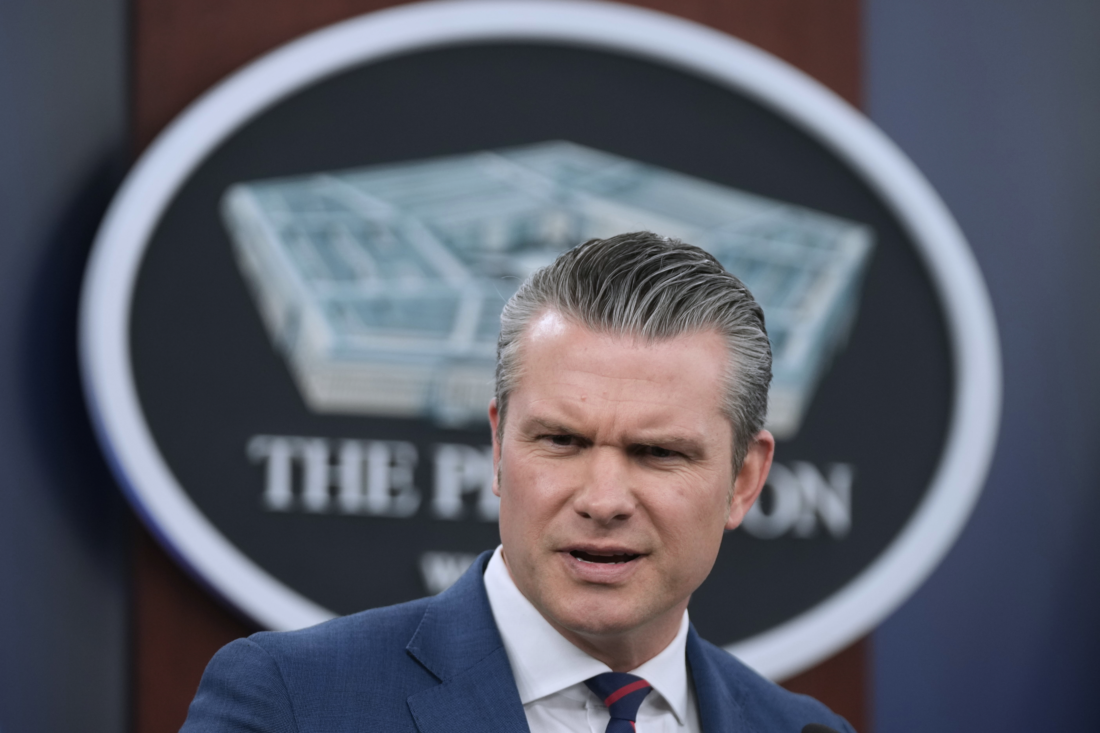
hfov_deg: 8.2
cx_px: 550
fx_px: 7638
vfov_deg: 5.5
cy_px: 366
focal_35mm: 250
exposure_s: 1/640
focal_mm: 167
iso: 800
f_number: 2.8
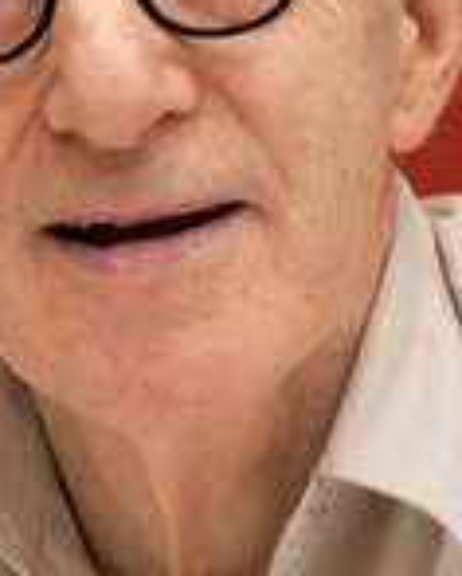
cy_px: 200
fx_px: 5288
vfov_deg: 6.2
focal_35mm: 310
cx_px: 198
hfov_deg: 5.0
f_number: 7.1
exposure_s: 1/125
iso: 500
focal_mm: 122
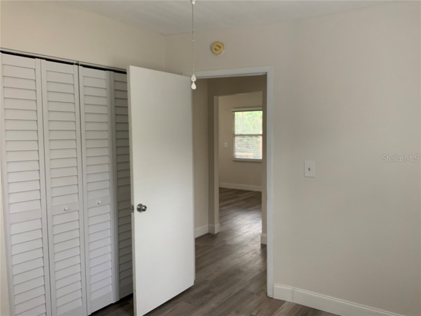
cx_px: 210
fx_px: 353
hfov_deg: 61.7
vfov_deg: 48.2
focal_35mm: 29
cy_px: 158
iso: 80
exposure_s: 1/60
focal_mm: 3
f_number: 1.8
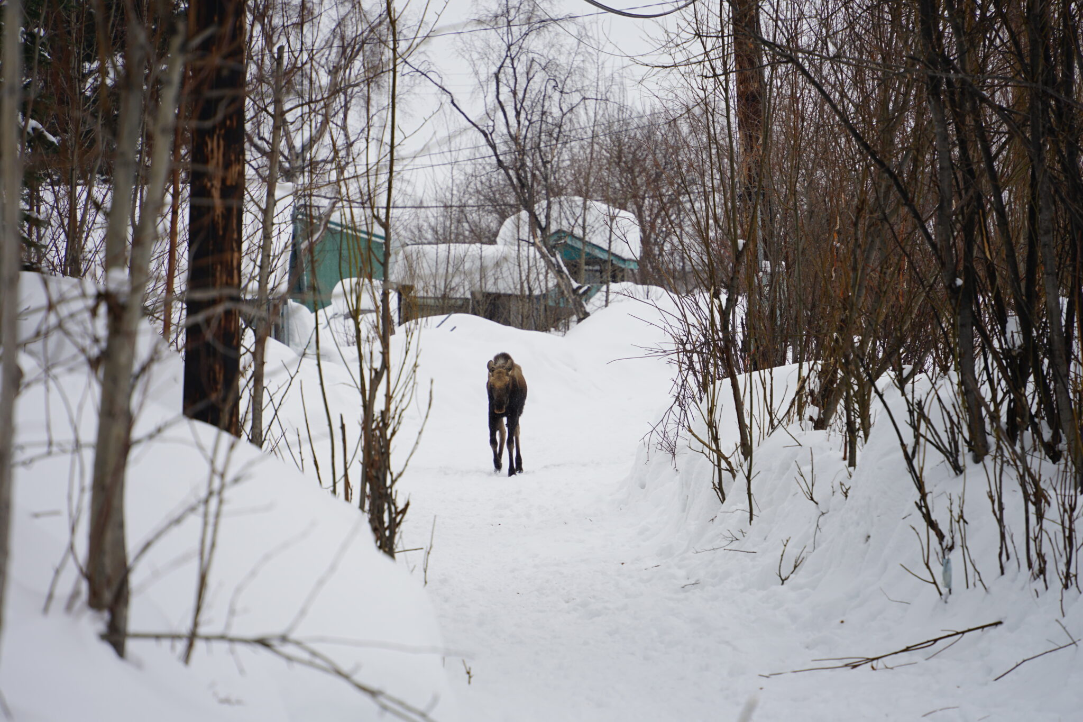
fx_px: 6016
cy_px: 361
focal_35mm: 200
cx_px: 542
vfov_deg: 6.9
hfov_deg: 10.3
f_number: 5.6
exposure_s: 1/250
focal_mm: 200
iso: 125
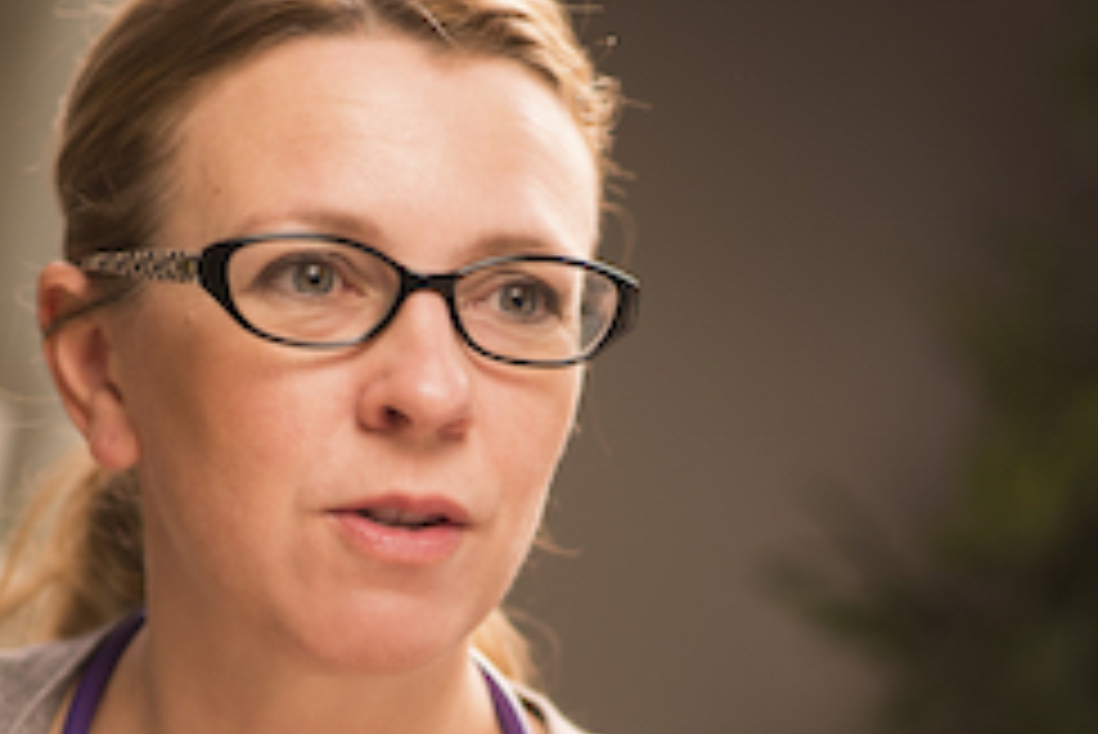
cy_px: 815
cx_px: 608
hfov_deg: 9.8
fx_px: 6378
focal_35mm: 209
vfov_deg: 6.5
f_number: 2.5
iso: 100
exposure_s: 1/100
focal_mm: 85
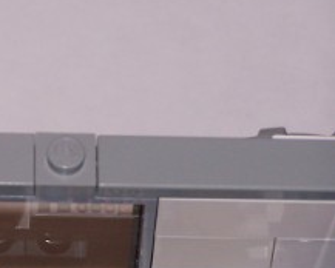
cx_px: -197
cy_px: 353
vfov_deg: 3.6
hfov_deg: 4.4
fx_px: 4287
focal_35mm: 432
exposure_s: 1/90
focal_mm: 23.1
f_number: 3.2
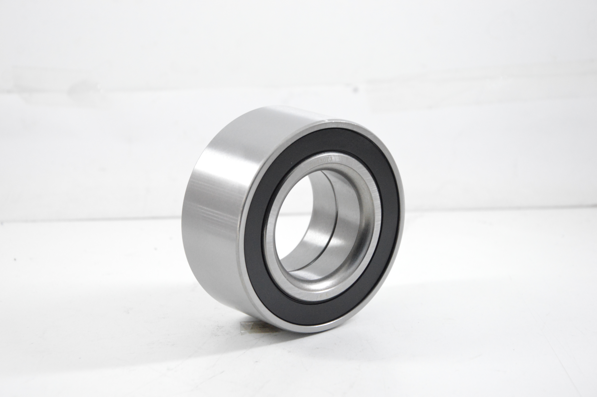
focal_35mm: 105
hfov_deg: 19.5
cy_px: 198
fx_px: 1740
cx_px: 298
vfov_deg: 13.0
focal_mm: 70
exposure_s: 1/100
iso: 3200
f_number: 7.1
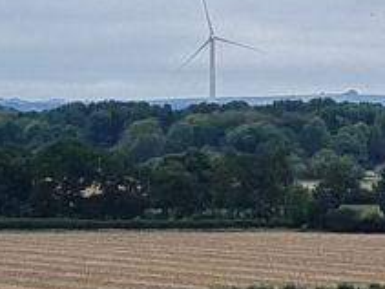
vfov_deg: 12.6
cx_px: 799
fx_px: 1301
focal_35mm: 117
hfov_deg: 13.9
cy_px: 164
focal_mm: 5.4
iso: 50
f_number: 1.8
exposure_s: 1/1605
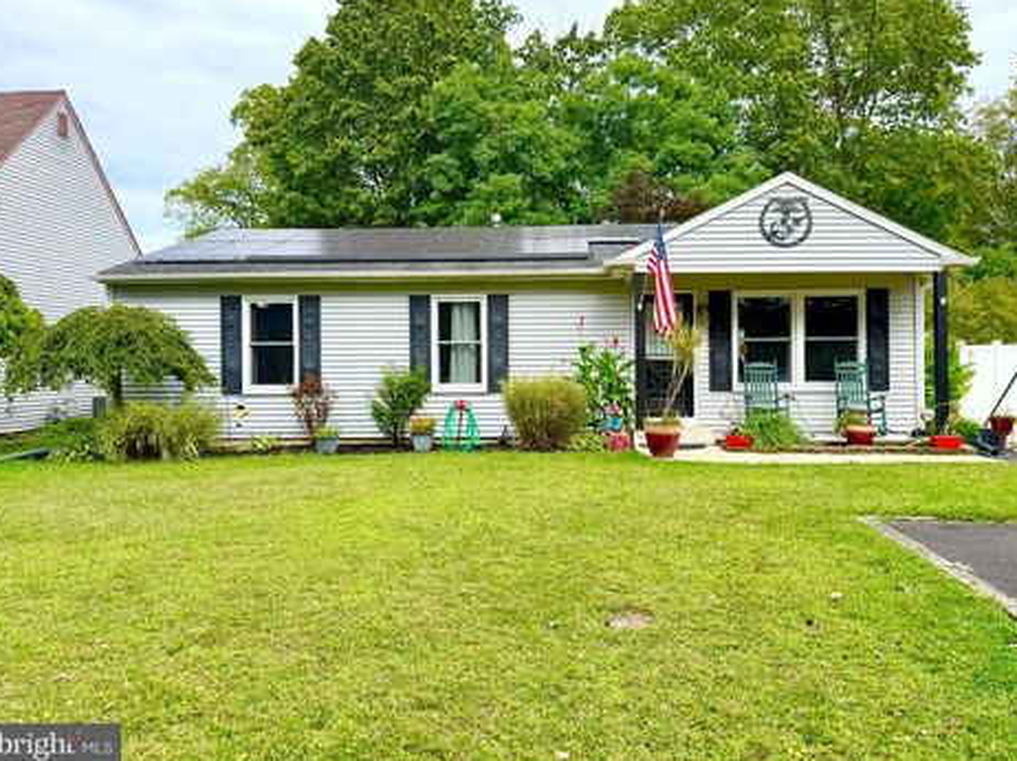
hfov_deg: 67.3
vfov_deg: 53.0
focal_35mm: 26
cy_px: 355
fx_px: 763
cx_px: 537
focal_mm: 6.76
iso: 100
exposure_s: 1/2110
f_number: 1.78
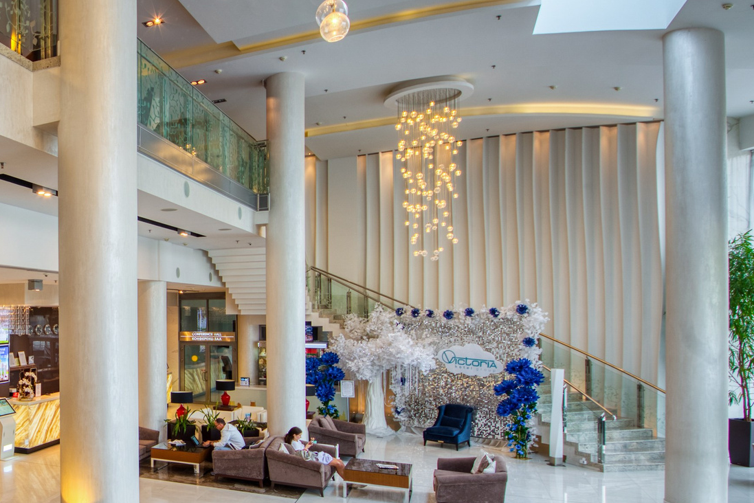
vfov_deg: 46.4
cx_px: 30
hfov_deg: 53.9
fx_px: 587
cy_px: 262
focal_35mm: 28
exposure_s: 1/10
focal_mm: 12
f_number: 8
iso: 100
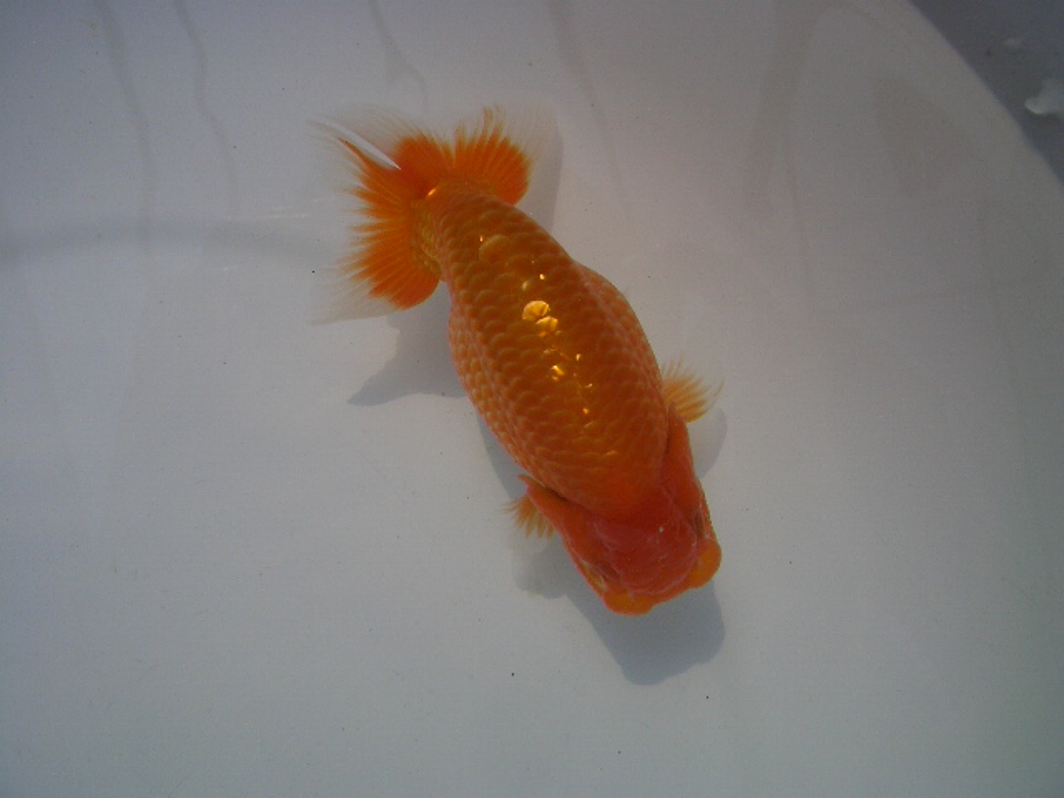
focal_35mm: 35
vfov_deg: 40.7
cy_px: 399
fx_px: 1076
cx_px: 532
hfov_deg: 52.6
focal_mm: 5.8
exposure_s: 1/2000
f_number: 4.3
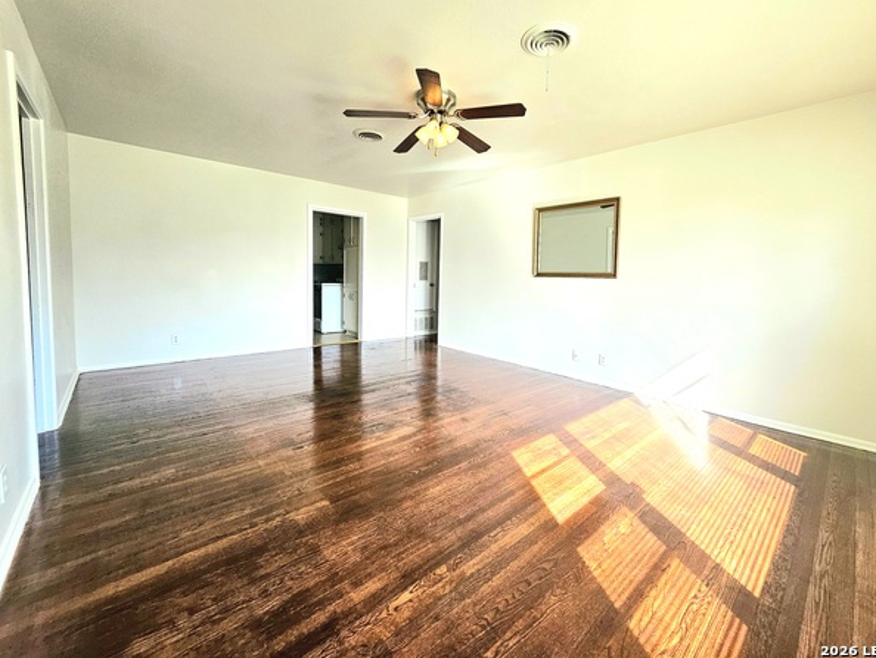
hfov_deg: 101.9
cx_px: 466
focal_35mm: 14
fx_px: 354
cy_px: 305
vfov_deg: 85.6
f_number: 2.2
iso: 50
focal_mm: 1.7
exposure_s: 1/120
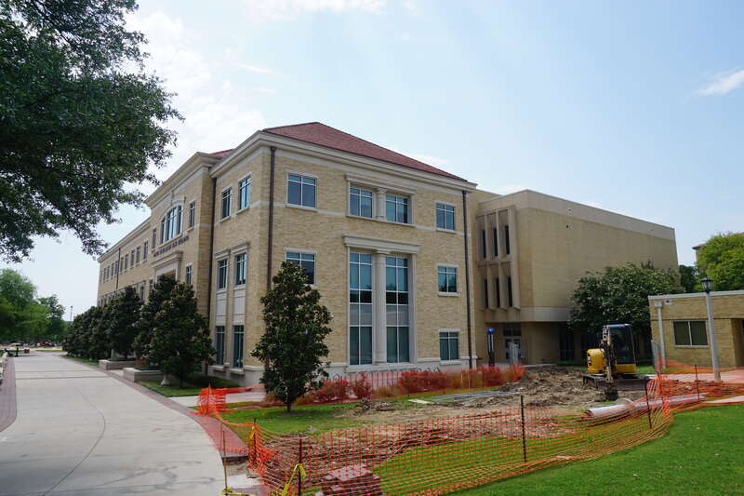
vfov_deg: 53.1
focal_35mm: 24
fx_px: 496
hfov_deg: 73.8
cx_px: 372
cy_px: 248
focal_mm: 16
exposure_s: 1/160
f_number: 11
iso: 100
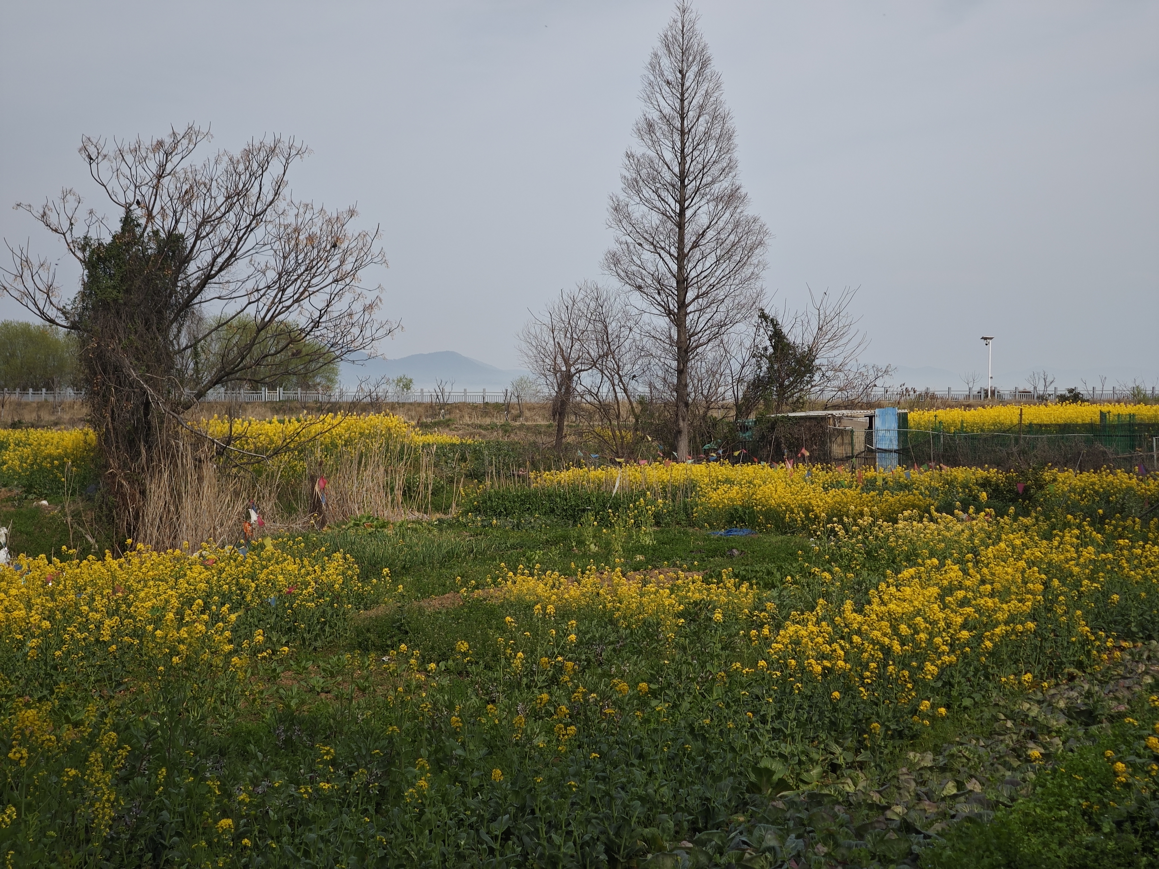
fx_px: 1540
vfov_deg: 31.5
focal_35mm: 46
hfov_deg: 41.2
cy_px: 434
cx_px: 580
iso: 50
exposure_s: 1/2976
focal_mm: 6.55
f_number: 1.6
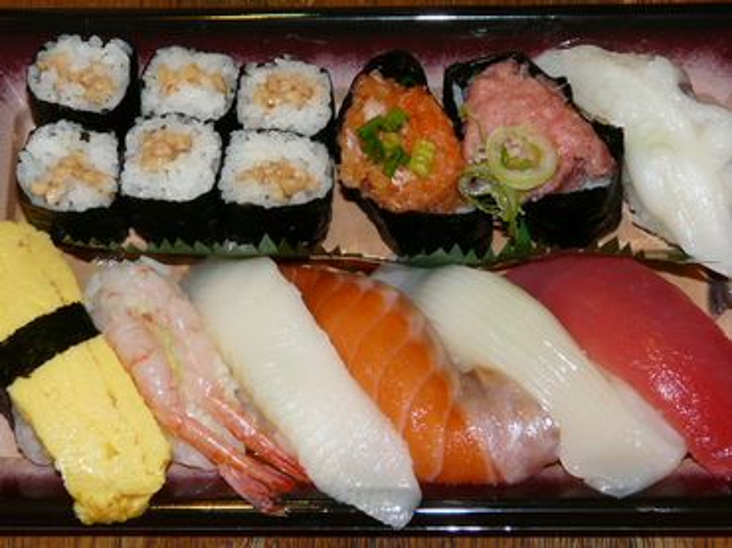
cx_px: 366
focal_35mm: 102
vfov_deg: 14.5
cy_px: 274
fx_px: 2156
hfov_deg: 19.3
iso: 100
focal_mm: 10.5
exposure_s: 1/25
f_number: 3.2
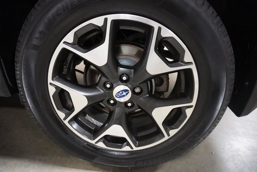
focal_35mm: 24
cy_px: 86
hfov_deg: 73.7
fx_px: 171
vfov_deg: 53.2
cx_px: 128
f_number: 3.5
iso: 6400
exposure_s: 1/60
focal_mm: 16
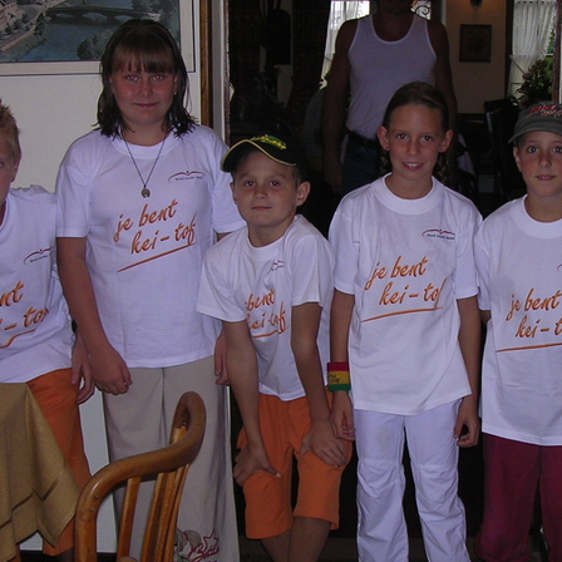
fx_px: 827
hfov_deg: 37.6
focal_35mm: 45
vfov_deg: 37.6
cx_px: 281
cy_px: 281
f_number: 2.8
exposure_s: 1/60.1
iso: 100
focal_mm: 5.8
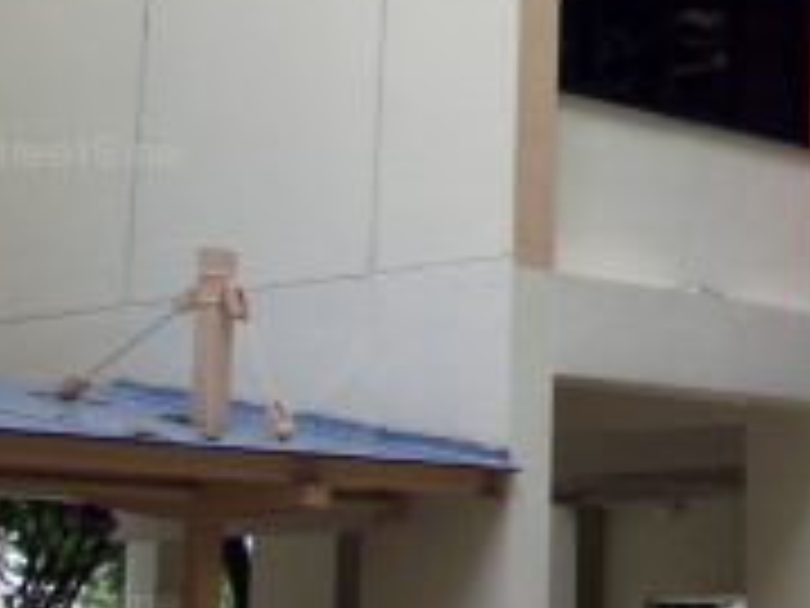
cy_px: -293
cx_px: 1156
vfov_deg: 12.5
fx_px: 2644
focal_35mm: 113
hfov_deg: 16.2
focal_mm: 6.2
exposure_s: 1/200
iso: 80
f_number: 2.8
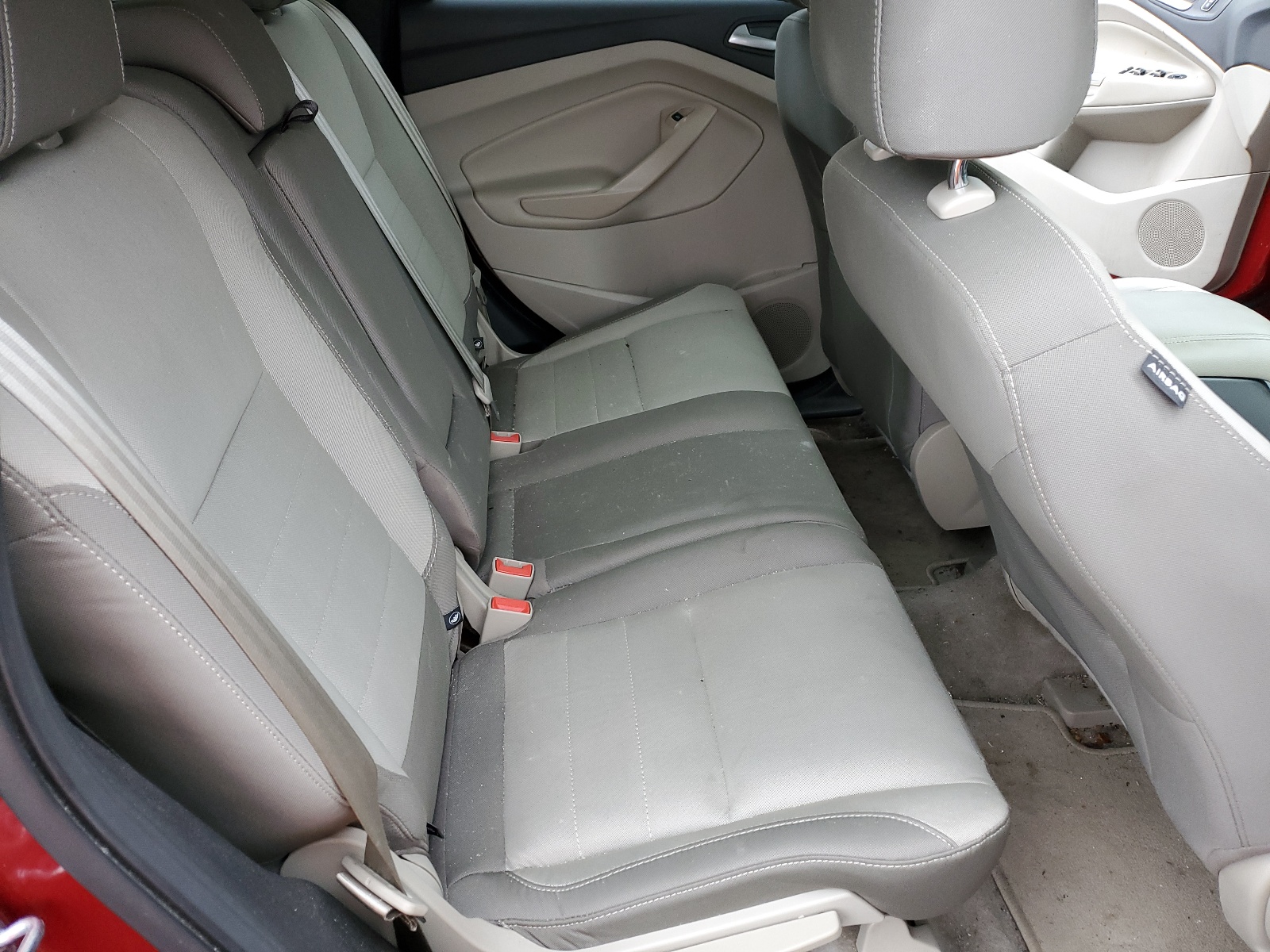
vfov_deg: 53.1
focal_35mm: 26
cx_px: 635
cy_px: 476
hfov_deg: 67.3
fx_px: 954
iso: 93
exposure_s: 1/120
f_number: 1.5
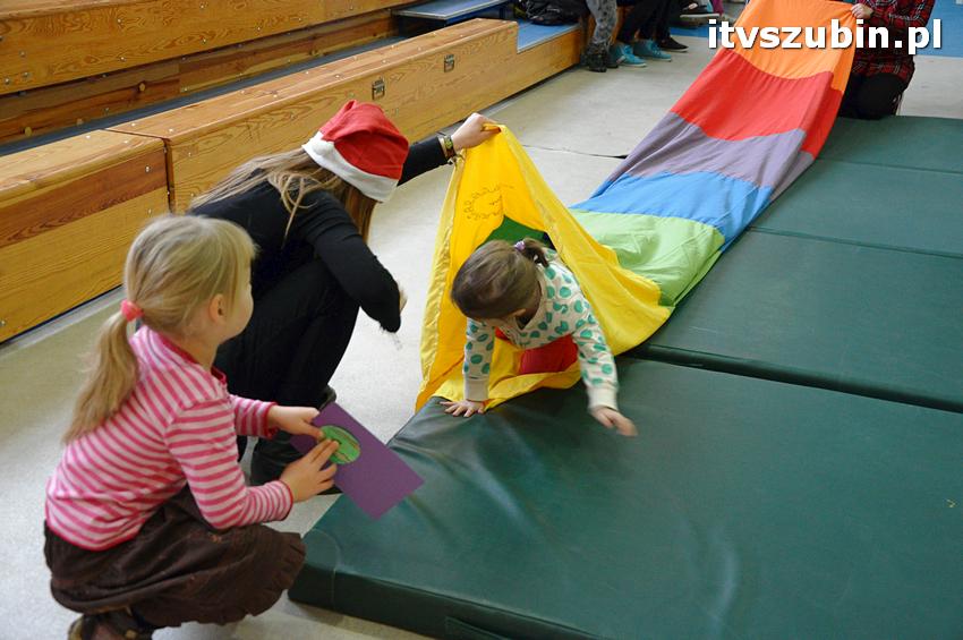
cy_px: 320
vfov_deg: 29.8
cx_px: 482
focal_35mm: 45
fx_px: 1203
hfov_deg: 43.6
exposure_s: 1/80
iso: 2000
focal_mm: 30
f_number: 4.5
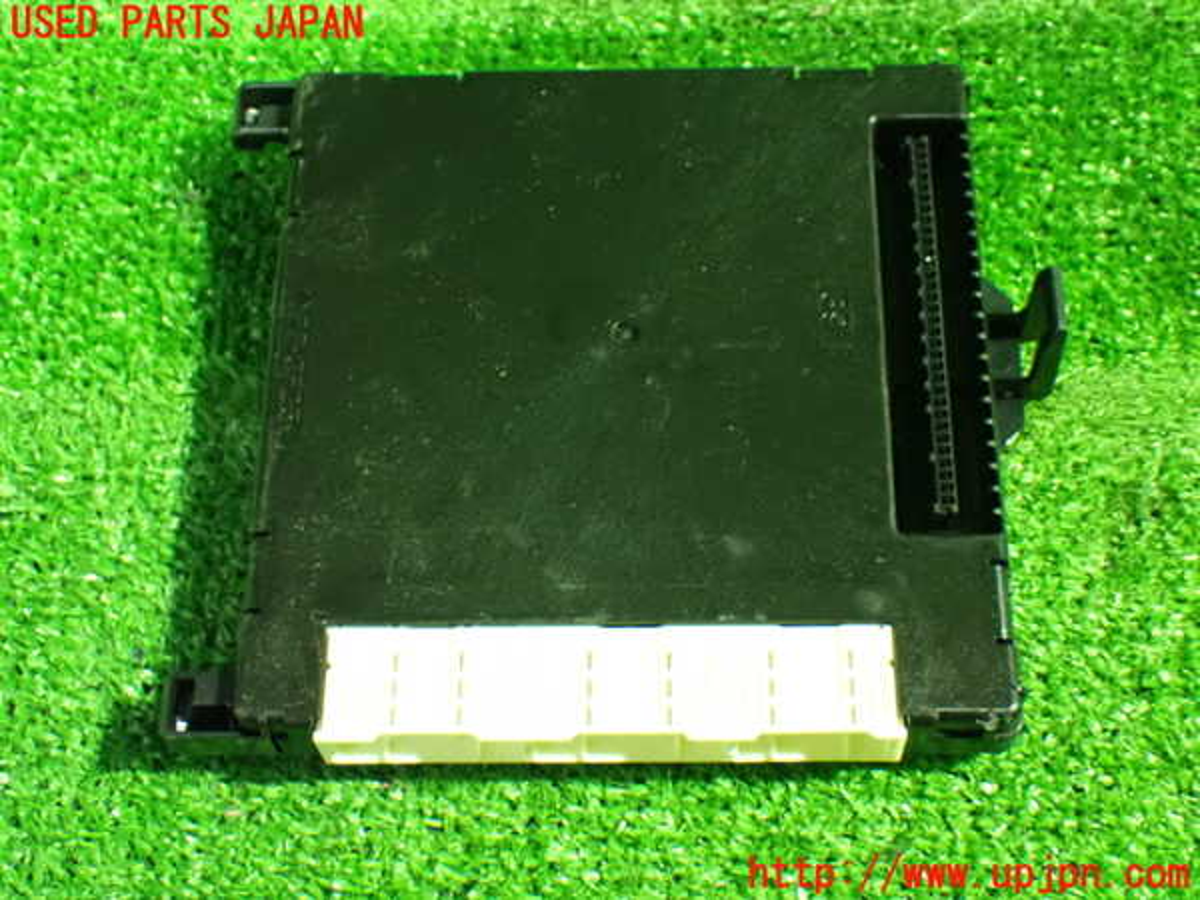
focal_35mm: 54
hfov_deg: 35.5
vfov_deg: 27.0
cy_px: 450
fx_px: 1872
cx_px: 600
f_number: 3.3
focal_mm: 9.65
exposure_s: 1/13
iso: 1600
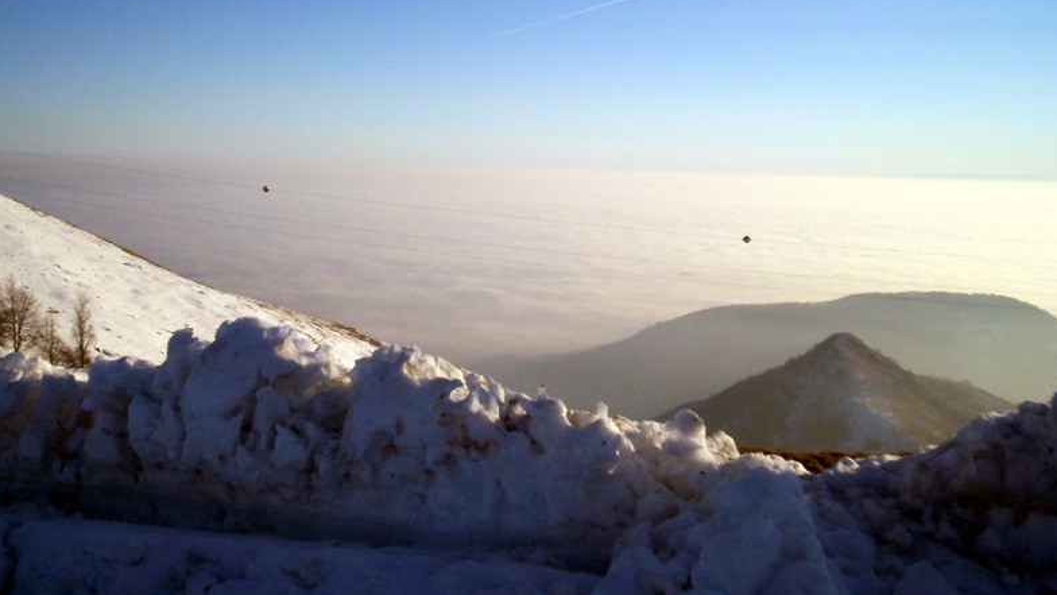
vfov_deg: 29.6
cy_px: 217
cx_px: 537
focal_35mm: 40
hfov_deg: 50.5
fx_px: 1121
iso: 100
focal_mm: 5.9
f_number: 4.5
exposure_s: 1/1053
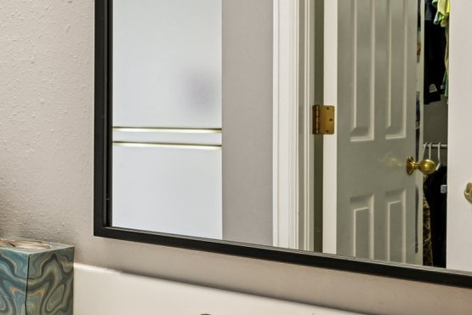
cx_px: -300
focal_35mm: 59
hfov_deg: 23.7
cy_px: 108
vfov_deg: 22.9
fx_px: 773
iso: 160
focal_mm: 16
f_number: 8
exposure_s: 1/15
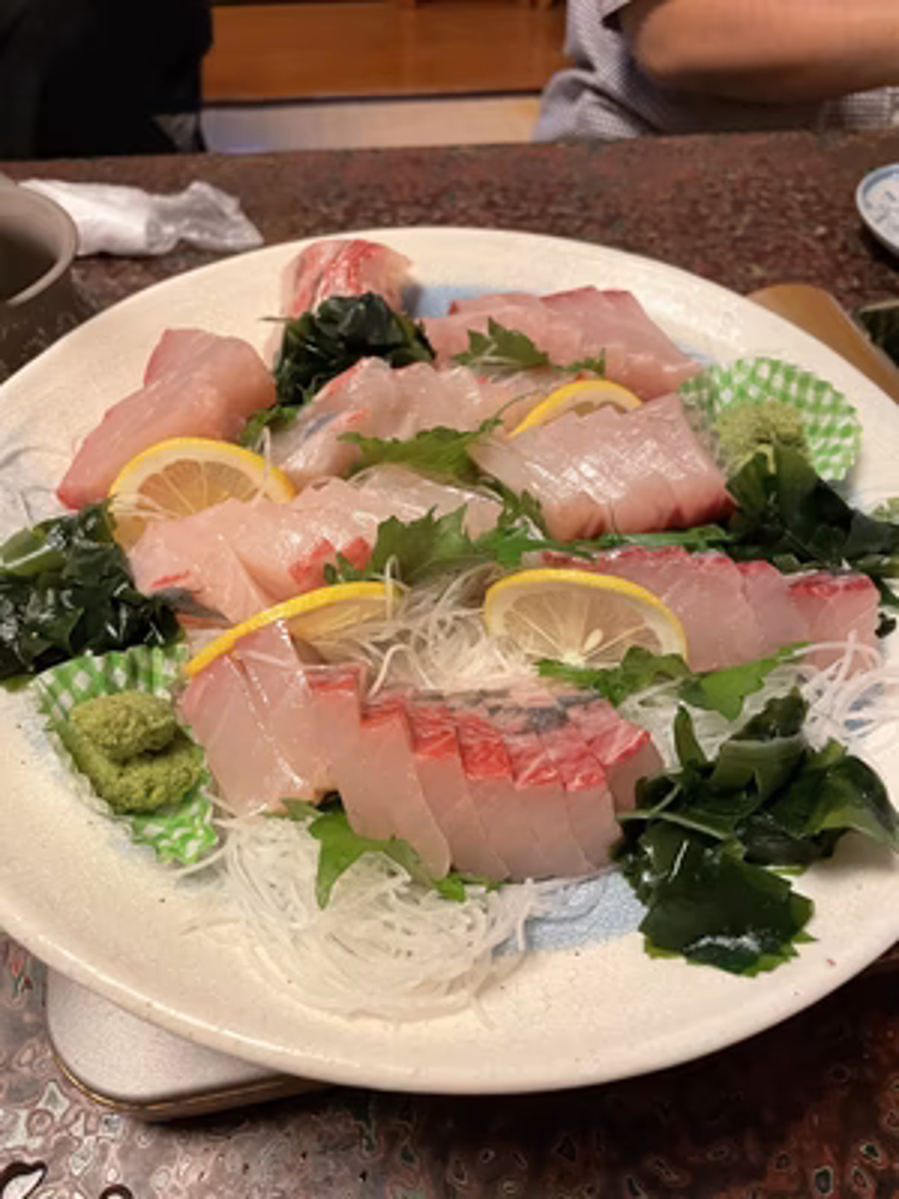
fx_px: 900
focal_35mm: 26
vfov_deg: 67.3
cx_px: 450
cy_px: 600
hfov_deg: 53.1
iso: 250
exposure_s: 1/60
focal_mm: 4.2
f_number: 1.6
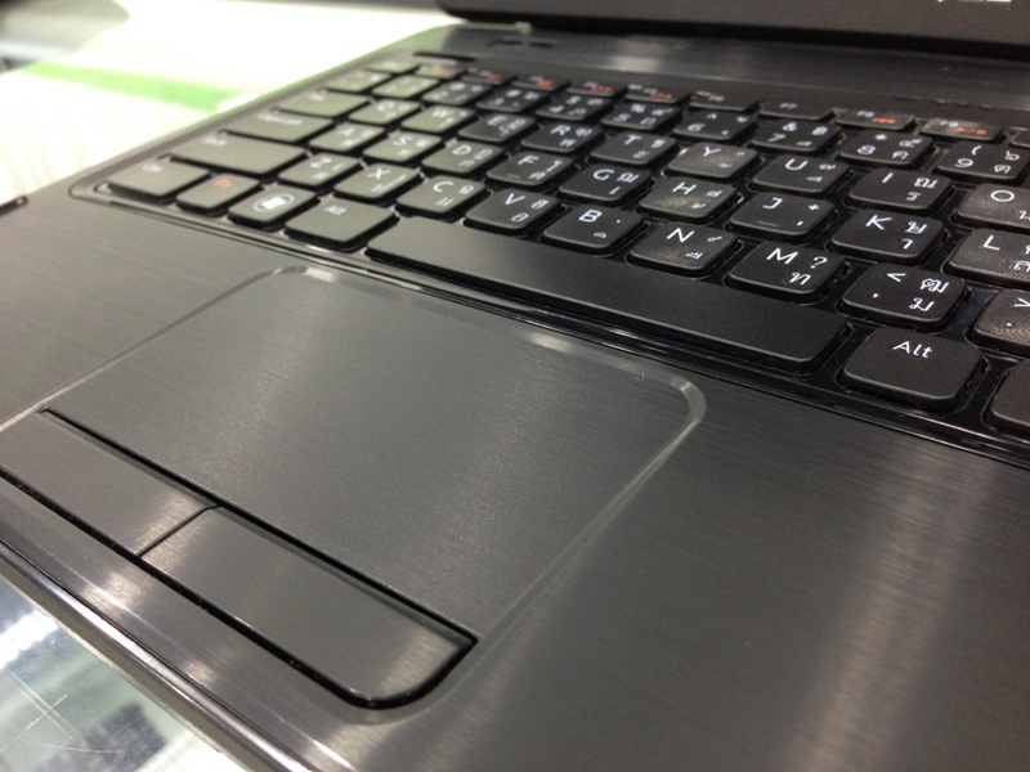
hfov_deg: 55.4
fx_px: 982
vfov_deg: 42.9
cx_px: 515
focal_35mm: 33
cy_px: 386
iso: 125
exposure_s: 1/20
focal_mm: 4.12
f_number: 2.4
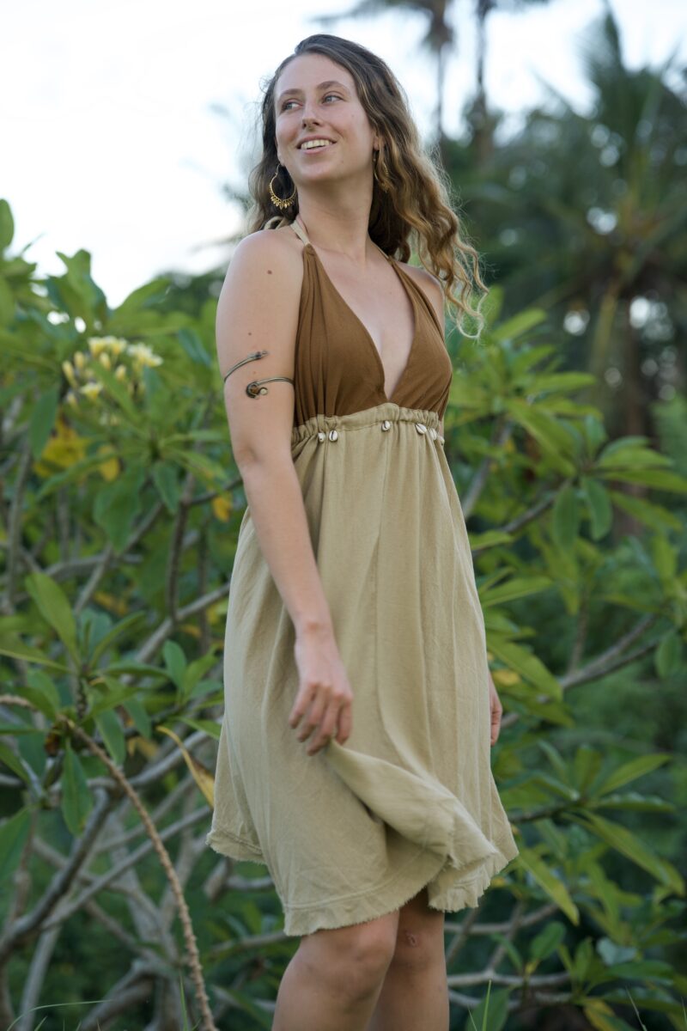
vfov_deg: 20.8
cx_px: 344
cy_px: 516
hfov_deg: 14.0
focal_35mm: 98
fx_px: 2805
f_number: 4
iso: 200
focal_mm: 98
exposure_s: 1/160
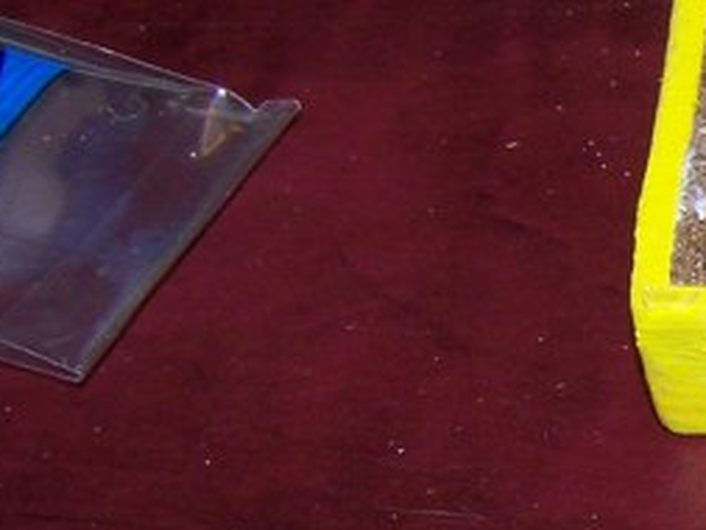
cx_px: 1275
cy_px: 491
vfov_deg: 9.6
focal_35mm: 154
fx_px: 3142
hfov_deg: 11.8
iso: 80
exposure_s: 1/60
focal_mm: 6.3
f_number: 2.8
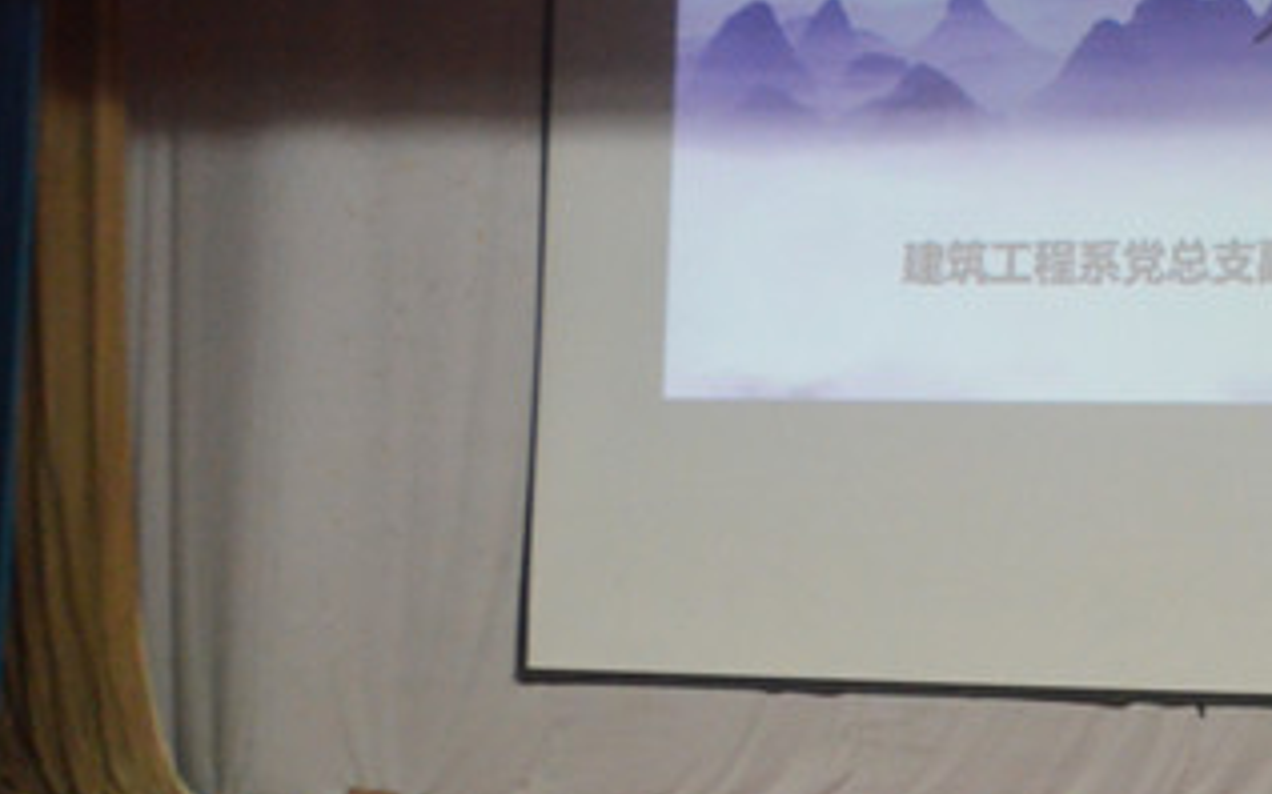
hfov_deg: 18.8
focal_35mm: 108
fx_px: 3743
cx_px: 1248
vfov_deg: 12.1
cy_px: 351
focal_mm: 28
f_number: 5
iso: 3200
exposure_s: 1/100
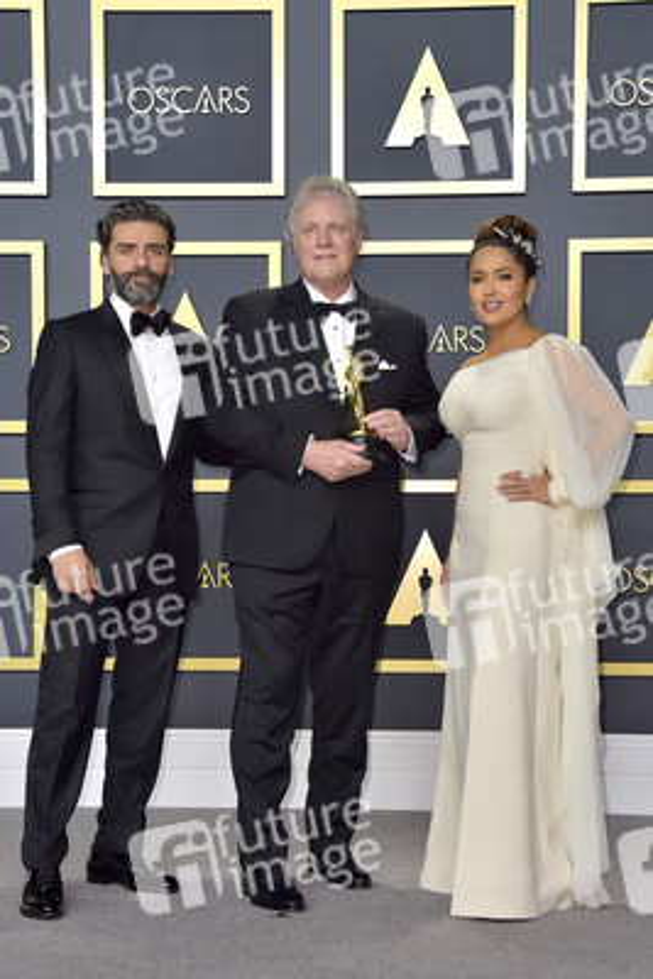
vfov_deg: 38.2
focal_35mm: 52
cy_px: 490
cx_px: 326
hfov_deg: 26.0
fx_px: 1414
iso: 640
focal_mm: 52
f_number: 7.1
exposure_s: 1/250
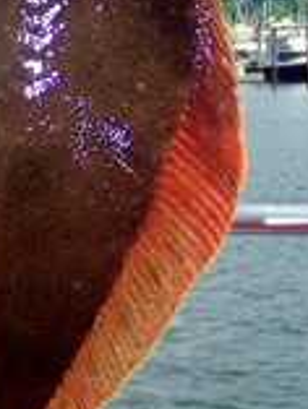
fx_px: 1445
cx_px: -138
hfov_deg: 11.7
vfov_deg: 16.0
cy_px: 51
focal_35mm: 122
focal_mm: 5.85
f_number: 2.8
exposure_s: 1/500
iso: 64
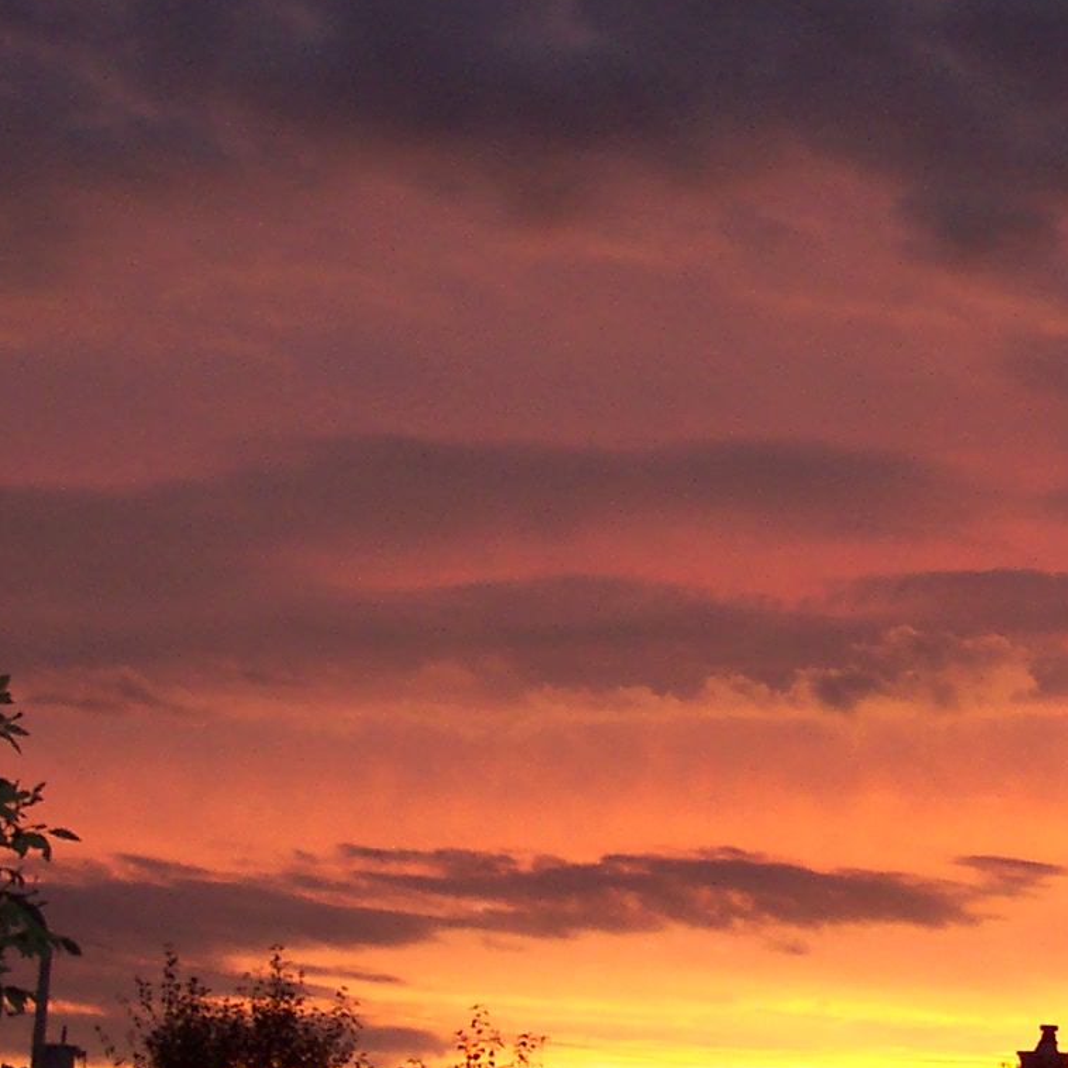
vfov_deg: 18.6
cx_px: 1240
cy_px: 905
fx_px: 3211
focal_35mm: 92
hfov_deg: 18.0
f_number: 2.8
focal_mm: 8
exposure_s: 1/60
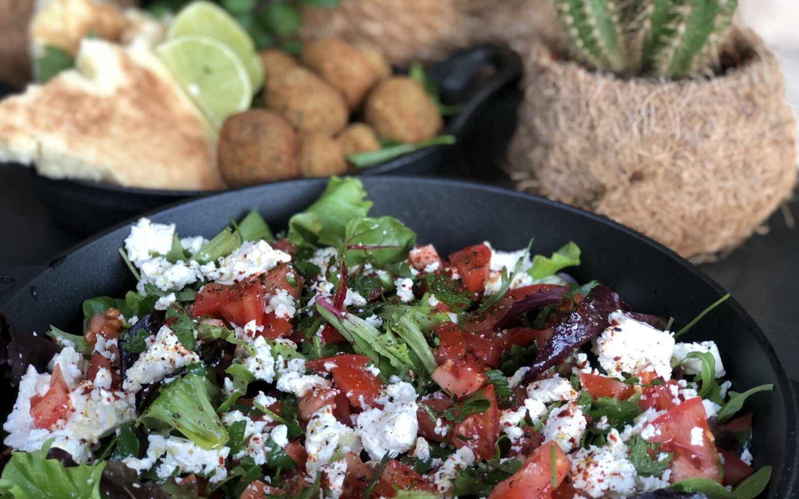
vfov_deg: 21.3
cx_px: 397
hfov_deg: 33.5
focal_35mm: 61
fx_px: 1328
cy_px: 253
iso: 80
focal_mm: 6.6
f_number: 2.8
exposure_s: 1/30
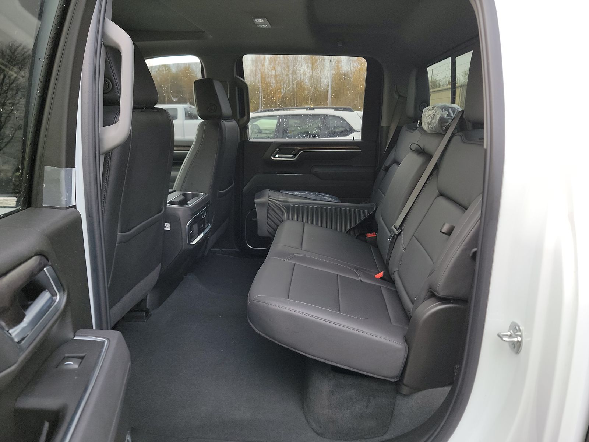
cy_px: 221
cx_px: 294
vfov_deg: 56.8
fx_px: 408
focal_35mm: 24
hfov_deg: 71.6
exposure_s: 1/59
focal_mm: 6.7
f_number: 1.8
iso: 84
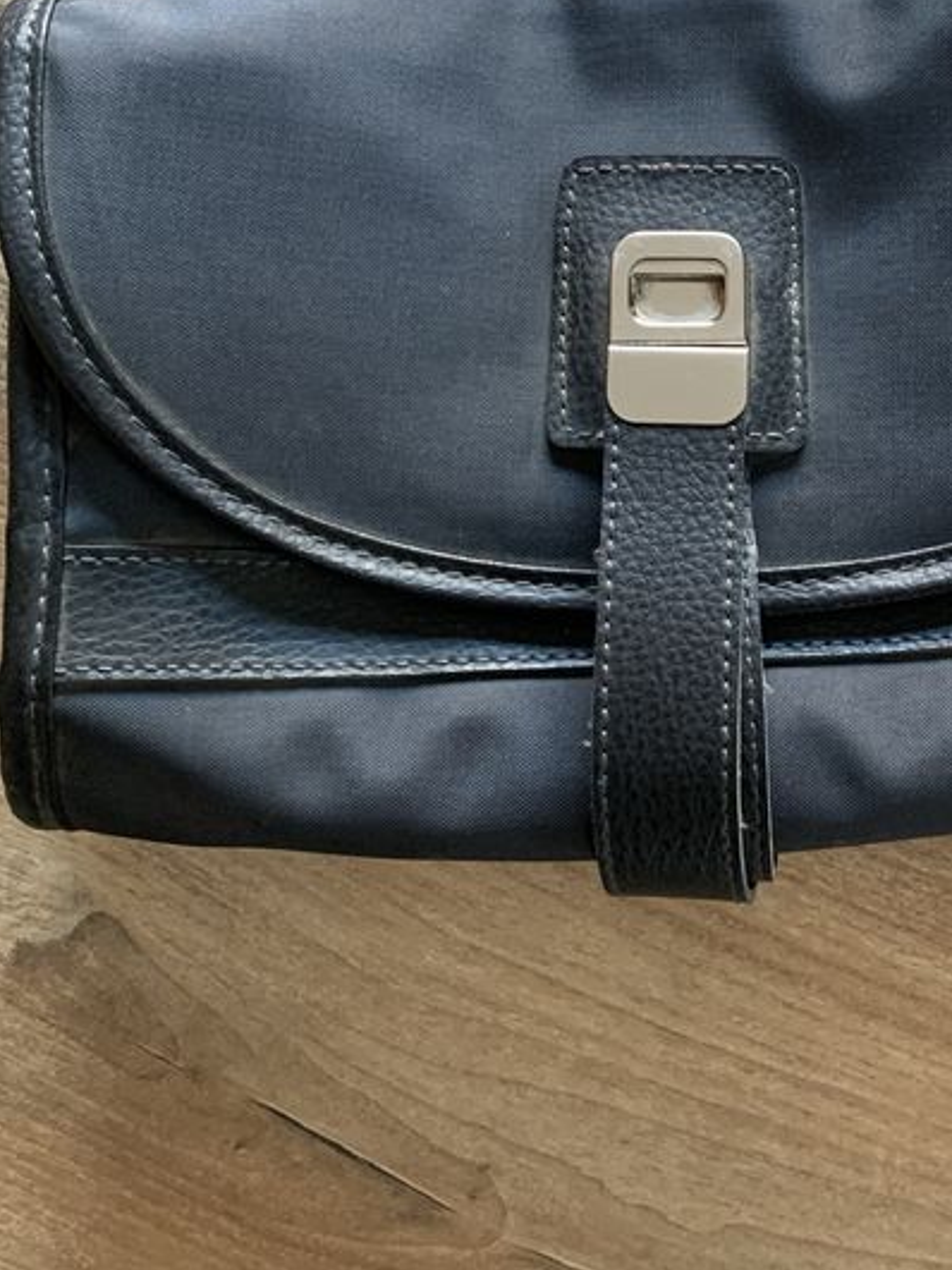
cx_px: 703
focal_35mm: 49
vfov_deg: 38.2
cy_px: 364
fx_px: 1798
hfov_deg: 29.2
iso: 250
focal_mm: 4.25
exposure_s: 1/60
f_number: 1.8
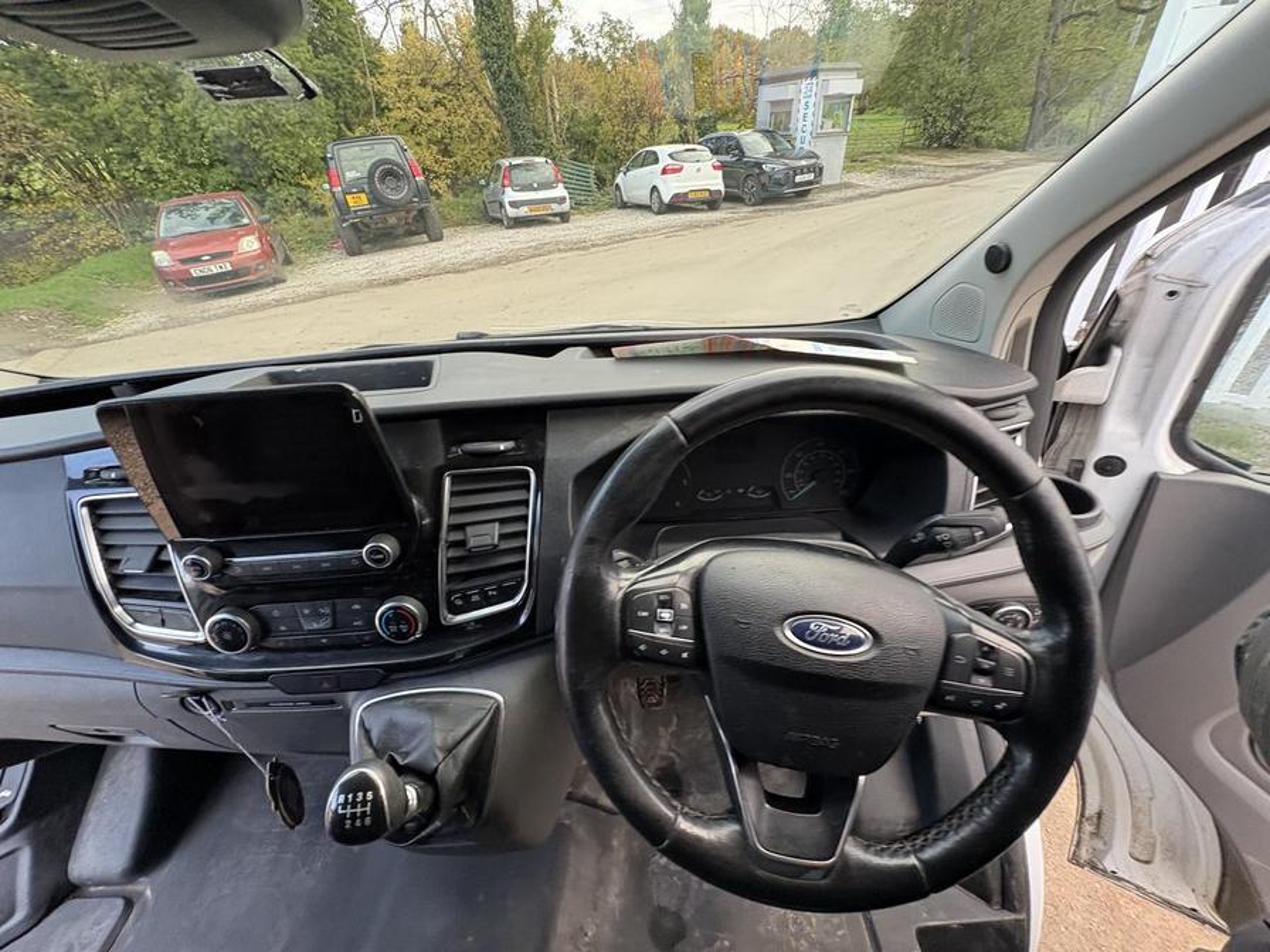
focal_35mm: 14
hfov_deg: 102.1
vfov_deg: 85.7
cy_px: 476
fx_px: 514
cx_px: 635
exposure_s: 1/92
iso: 200
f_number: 2.2
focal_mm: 2.22
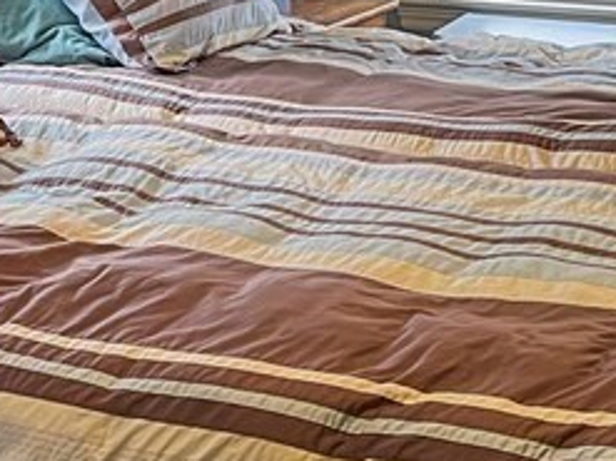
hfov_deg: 18.1
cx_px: 125
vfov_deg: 13.6
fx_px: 1921
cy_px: 87
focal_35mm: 108
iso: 100
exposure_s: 1/60
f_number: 1.6
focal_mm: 5.1
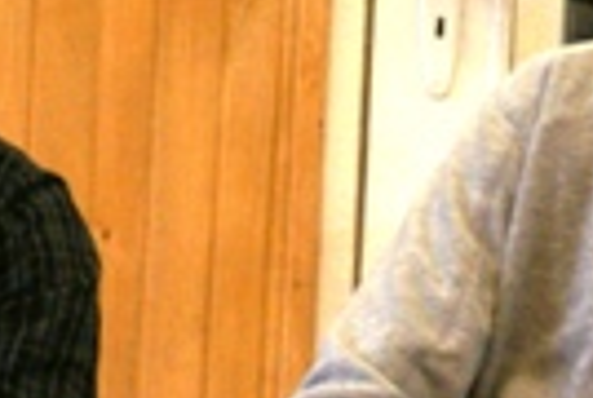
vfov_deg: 2.8
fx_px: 8271
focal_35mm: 501
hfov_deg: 4.1
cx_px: -186
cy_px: -159
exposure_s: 1/125
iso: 400
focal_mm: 70
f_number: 5.6
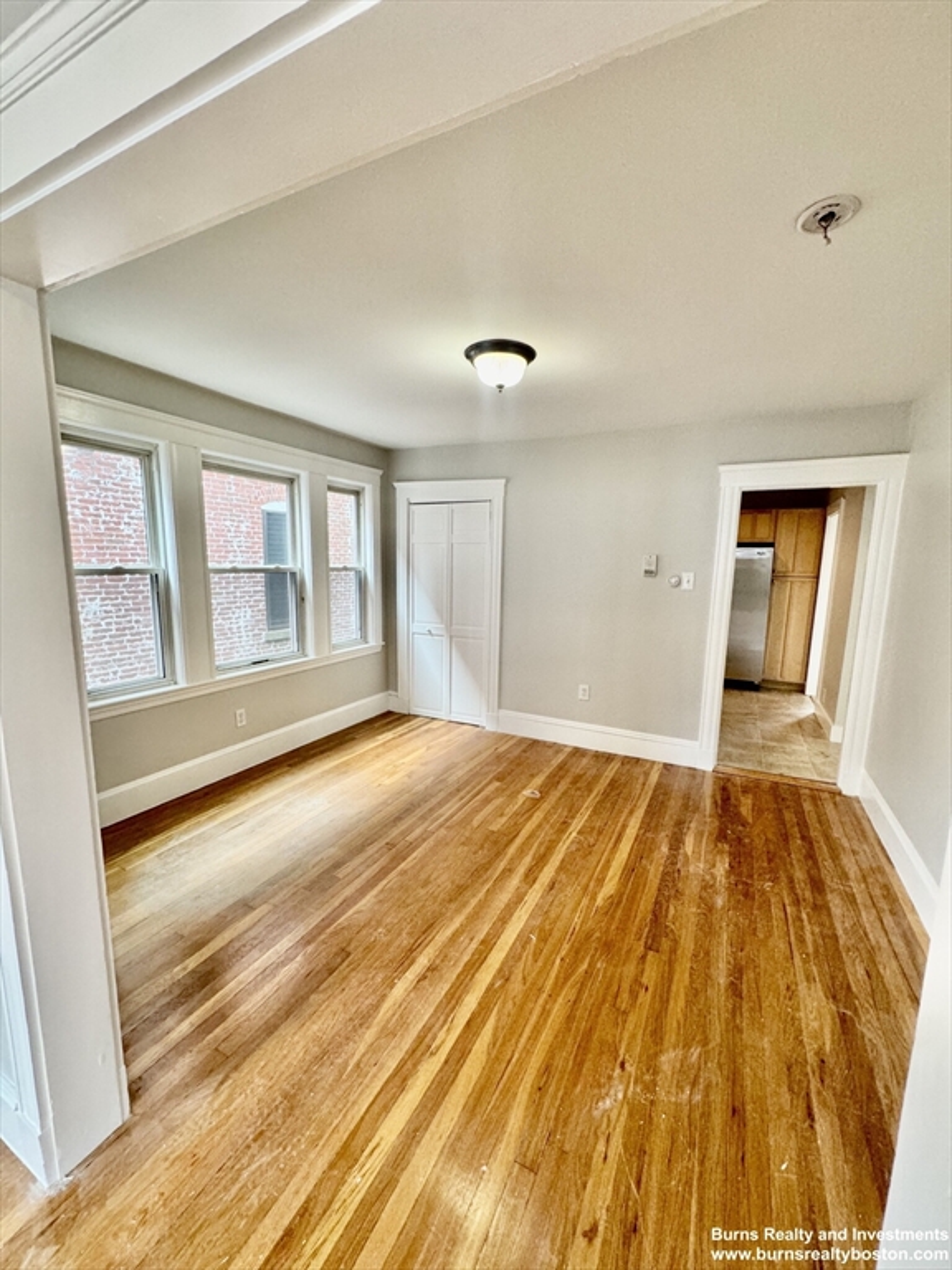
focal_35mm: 14
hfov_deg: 85.7
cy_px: 635
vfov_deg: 102.1
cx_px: 476
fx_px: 513
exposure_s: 1/120
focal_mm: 2.22
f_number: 2.2
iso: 250
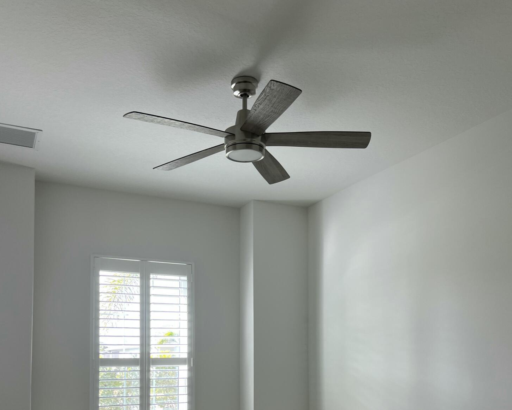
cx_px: 253
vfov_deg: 40.1
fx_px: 530
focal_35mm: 35
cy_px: 341
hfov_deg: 51.5
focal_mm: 5.7
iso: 64
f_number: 1.5
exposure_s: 1/120
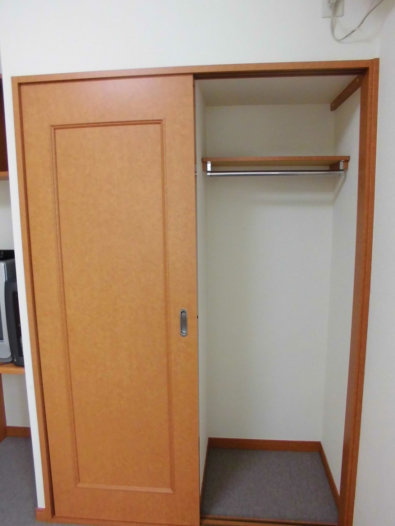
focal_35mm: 26
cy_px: 263
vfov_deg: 67.3
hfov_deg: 53.1
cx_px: 198
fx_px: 395
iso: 400
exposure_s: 1/50
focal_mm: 4.6
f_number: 3.5
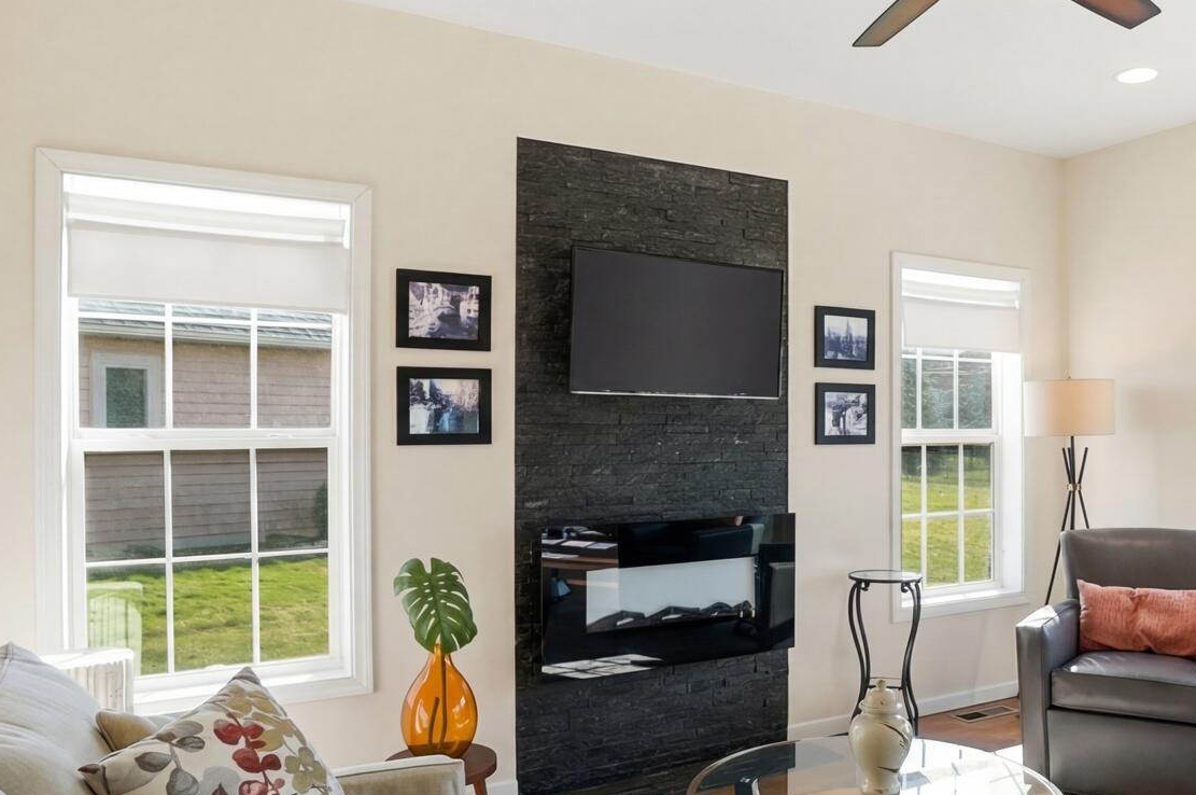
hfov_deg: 65.8
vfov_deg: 47.5
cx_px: 787
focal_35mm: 27
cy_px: 482
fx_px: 896
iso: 125
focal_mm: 10
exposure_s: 1/500
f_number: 8
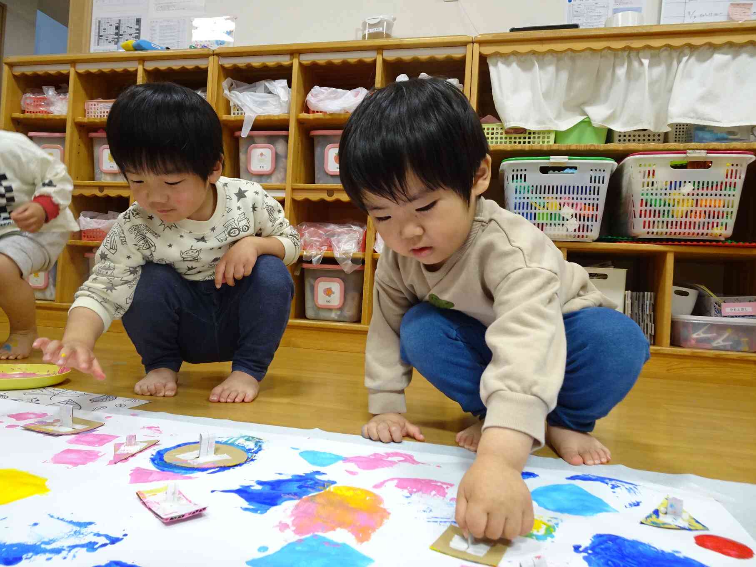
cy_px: 284
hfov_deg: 71.6
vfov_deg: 56.8
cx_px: 378
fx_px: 524
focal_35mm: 24
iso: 200
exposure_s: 1/60
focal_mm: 4.1
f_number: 3.5
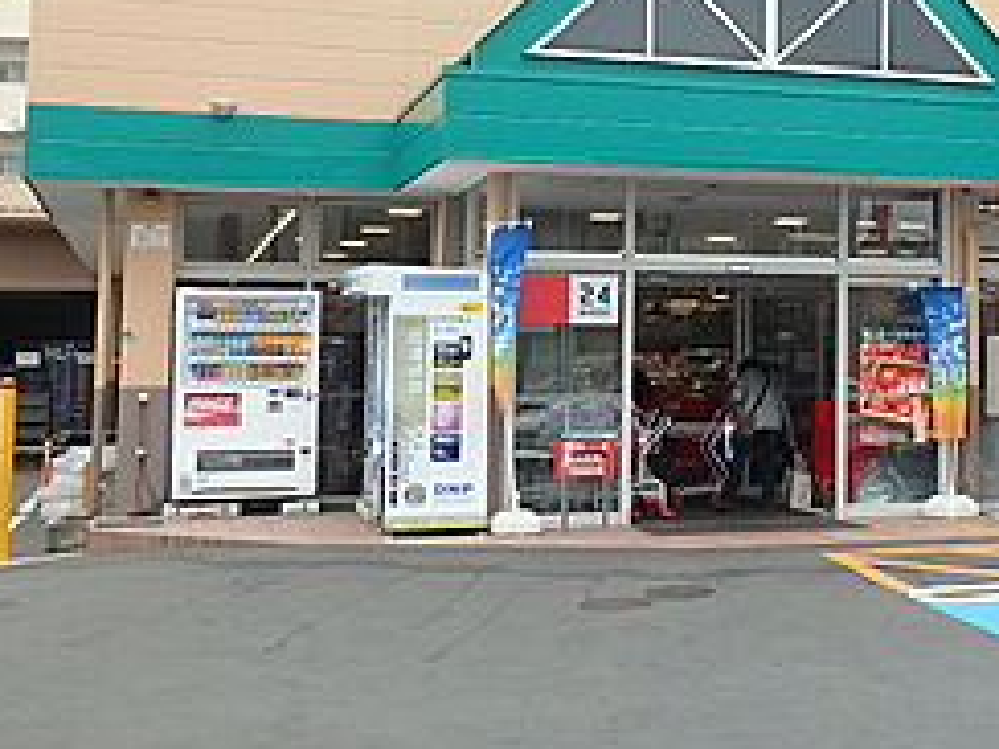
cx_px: 1036
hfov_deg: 27.4
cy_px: 239
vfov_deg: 22.1
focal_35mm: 66
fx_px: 1905
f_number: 4.3
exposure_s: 1/250
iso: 125
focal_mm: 4.7
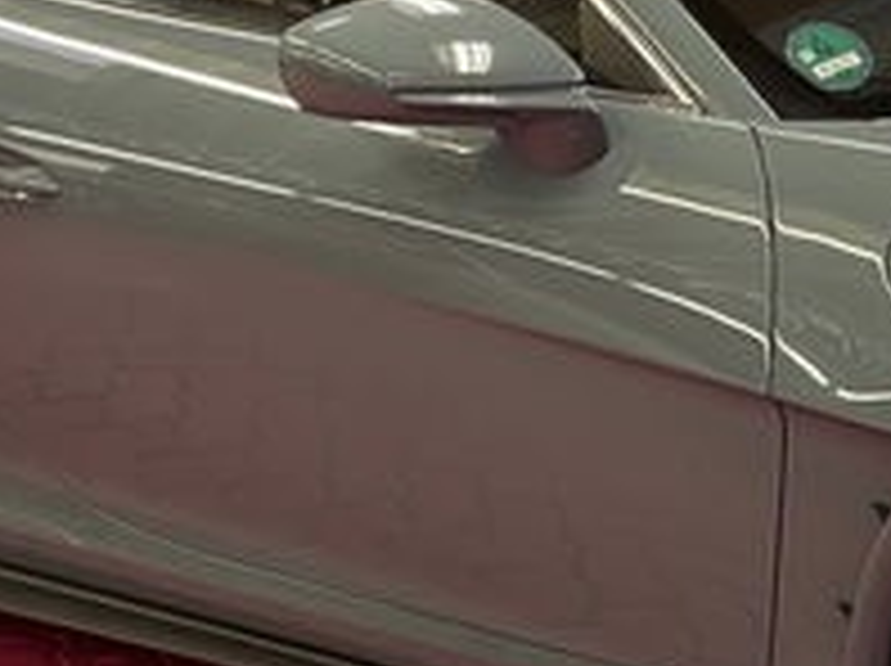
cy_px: 292
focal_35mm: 101
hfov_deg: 18.9
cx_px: 891
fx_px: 2597
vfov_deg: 14.6
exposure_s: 1/50
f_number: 1.6
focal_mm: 4.2
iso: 100
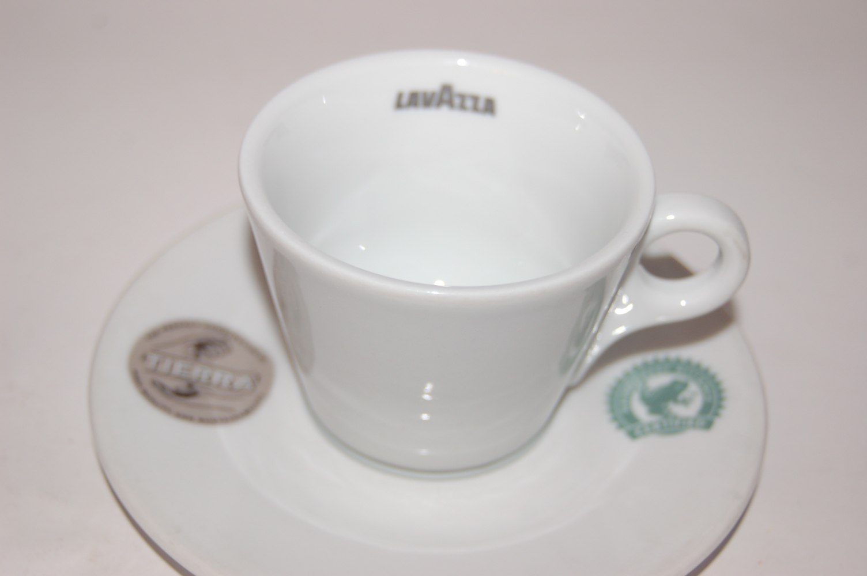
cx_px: 434
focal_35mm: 66
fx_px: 1588
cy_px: 288
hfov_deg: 30.5
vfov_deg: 20.6
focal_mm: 44
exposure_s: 1/60
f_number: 4.2
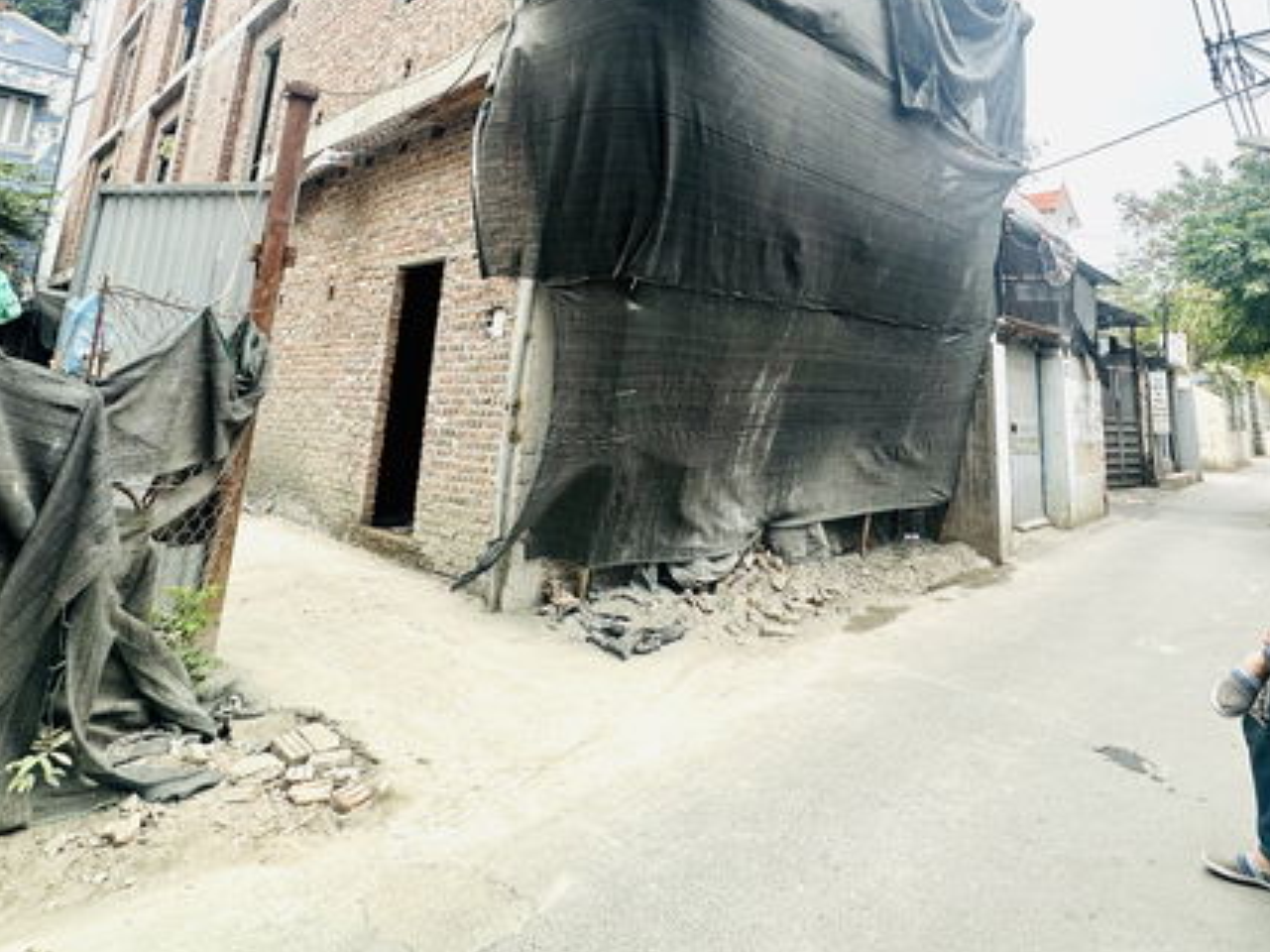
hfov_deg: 78.2
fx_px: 770
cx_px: 755
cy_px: 241
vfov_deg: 60.1
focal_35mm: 21
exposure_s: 1/104
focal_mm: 2.22
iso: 40
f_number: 2.2
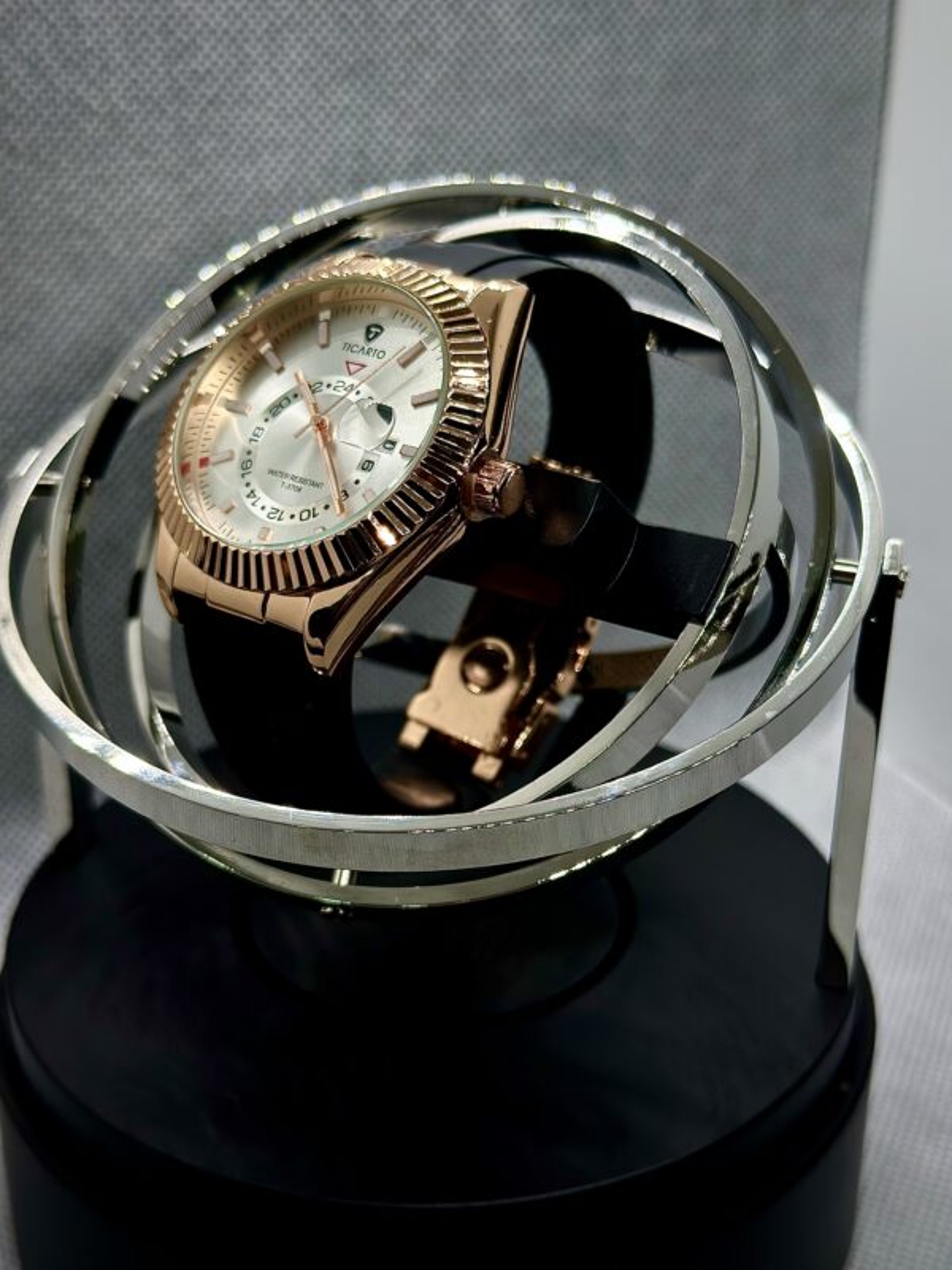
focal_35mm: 48
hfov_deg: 30.3
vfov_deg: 39.7
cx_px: 476
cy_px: 635
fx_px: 1760
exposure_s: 1/584
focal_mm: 6.86
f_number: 1.78
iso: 80
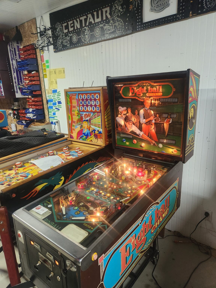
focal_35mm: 23
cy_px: 144
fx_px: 191
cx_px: 108
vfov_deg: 73.9
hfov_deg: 58.9
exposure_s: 1/120
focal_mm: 5.4
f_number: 1.8
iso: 640
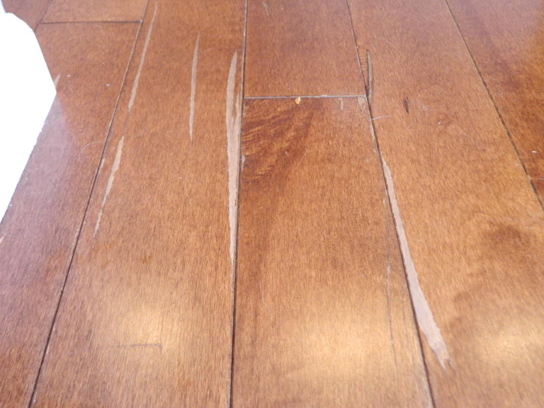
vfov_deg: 40.7
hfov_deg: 52.6
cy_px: 204
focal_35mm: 35
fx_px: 550
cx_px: 272
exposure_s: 1/13
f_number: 3.3
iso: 400
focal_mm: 6.2
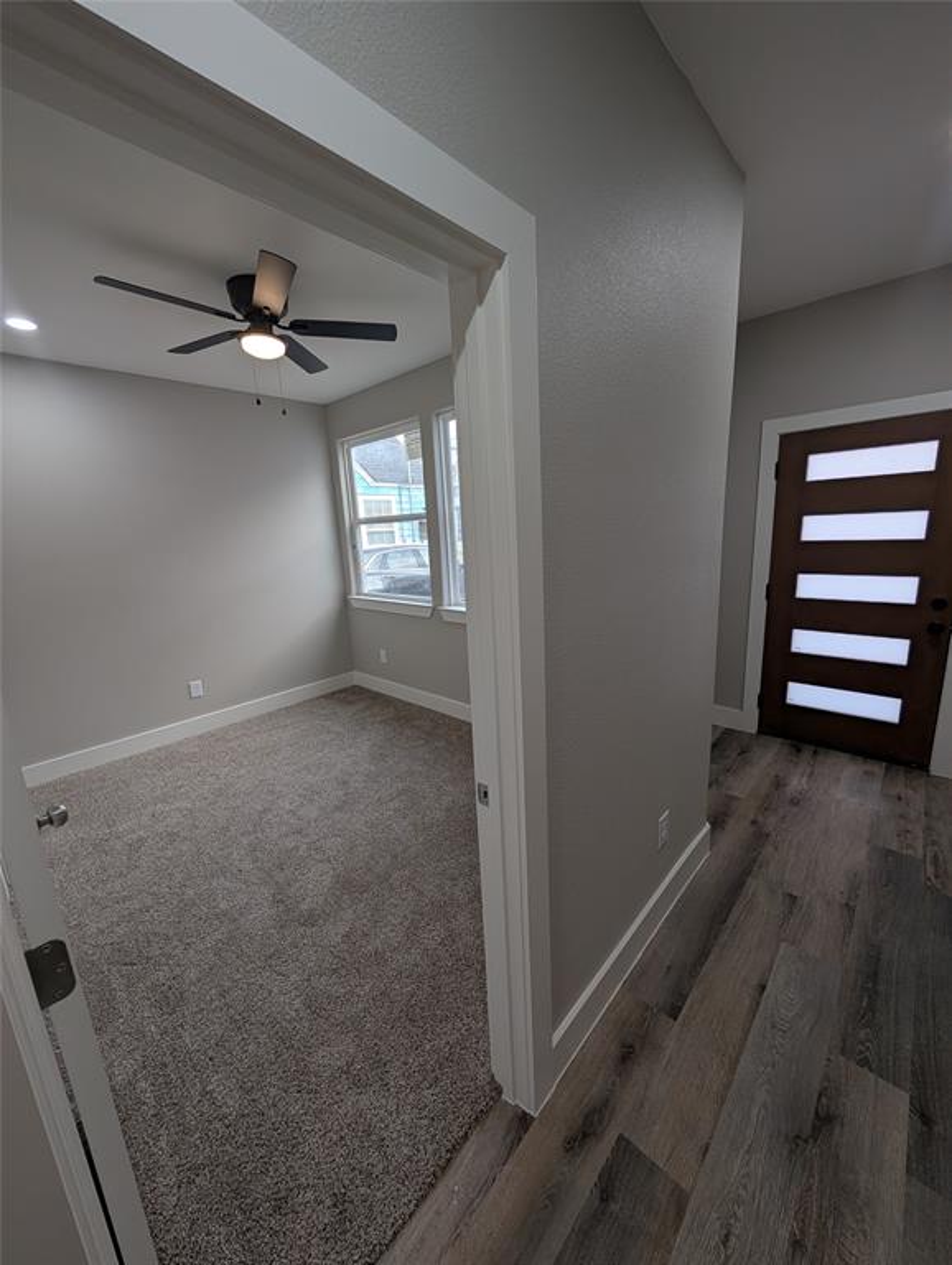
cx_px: 476
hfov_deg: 94.6
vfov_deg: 110.5
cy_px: 632
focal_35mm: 12
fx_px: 439
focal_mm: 2.02
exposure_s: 1/120
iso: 64
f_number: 1.7
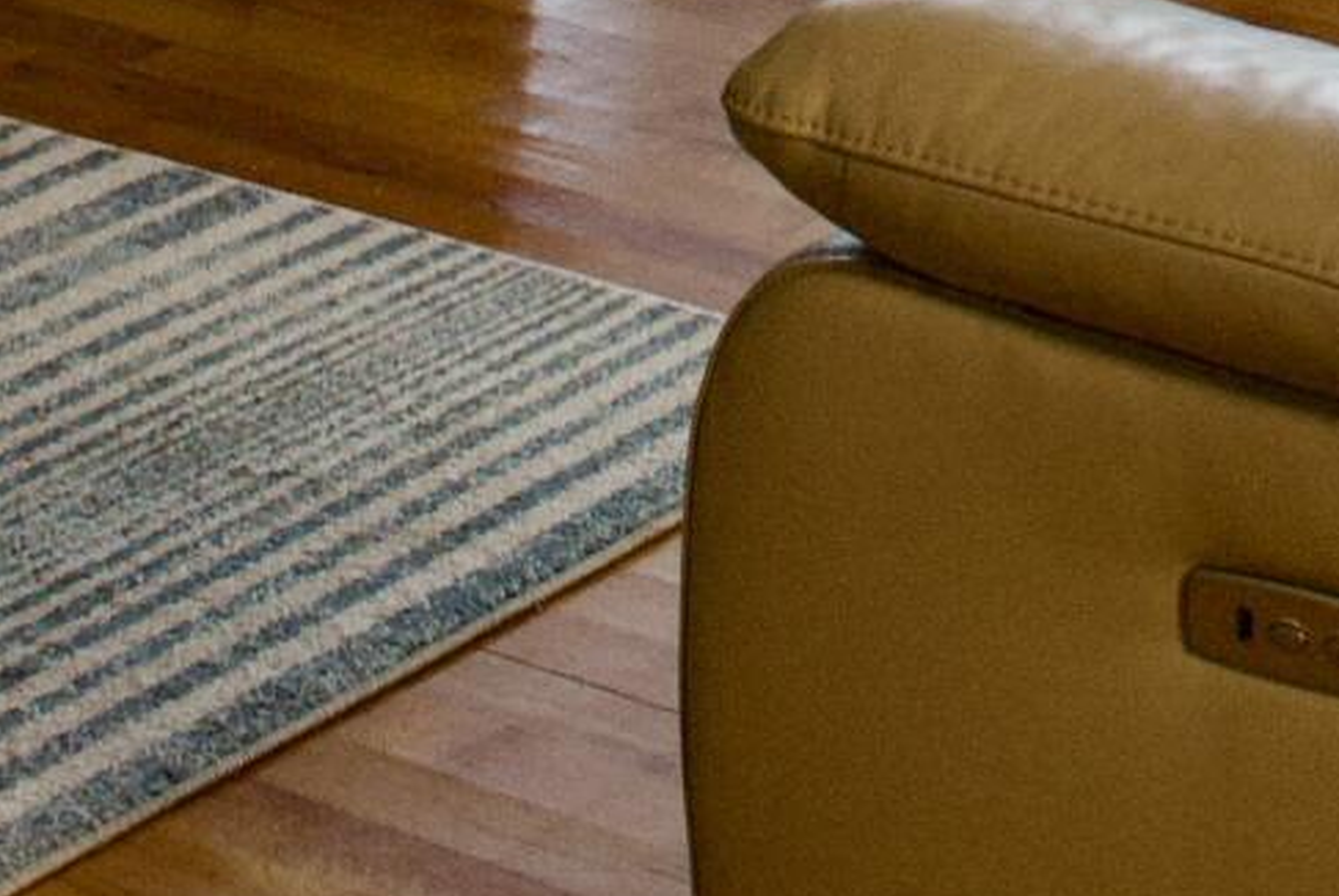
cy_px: -1778
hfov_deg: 13.3
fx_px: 5510
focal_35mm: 148
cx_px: 1832
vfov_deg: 8.0
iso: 800
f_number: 4.5
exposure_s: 1/80
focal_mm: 24
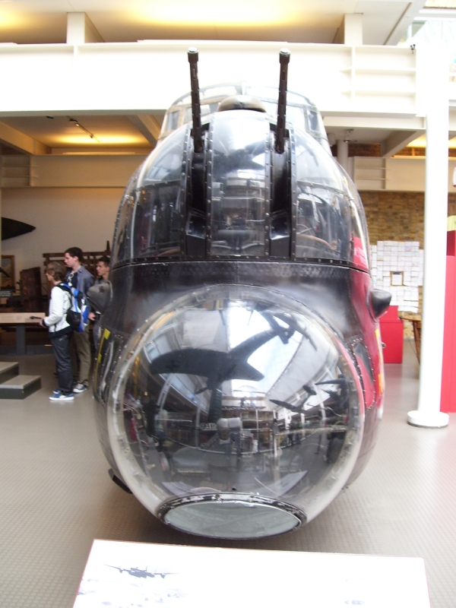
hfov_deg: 39.7
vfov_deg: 51.4
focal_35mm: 36
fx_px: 632
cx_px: 228
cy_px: 304
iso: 125
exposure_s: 1/30
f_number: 2.7
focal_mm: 6
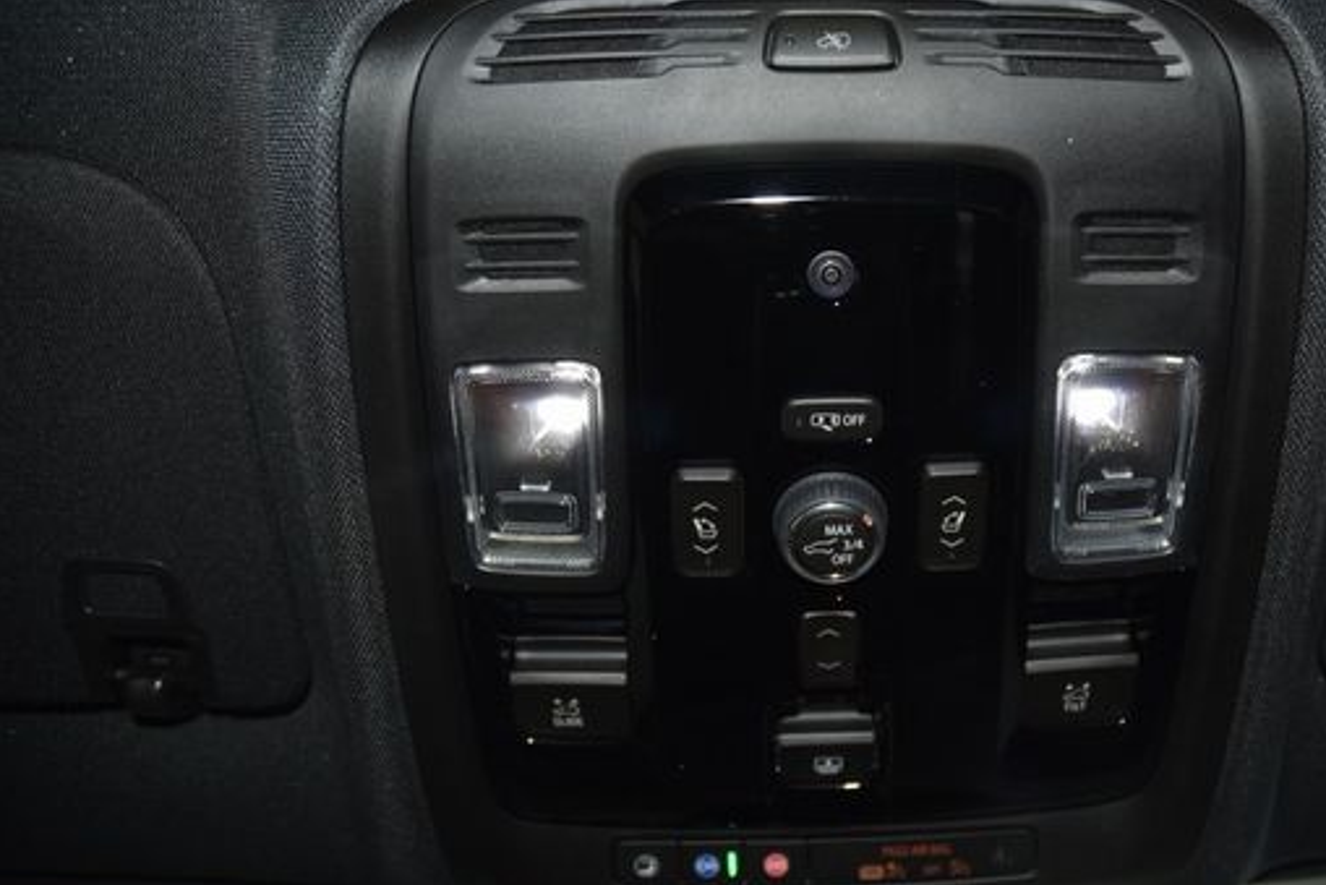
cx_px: 830
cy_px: 466
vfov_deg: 38.9
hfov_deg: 55.1
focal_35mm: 34
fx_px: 1253
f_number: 3.5
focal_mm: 18
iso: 560
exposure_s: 1/80
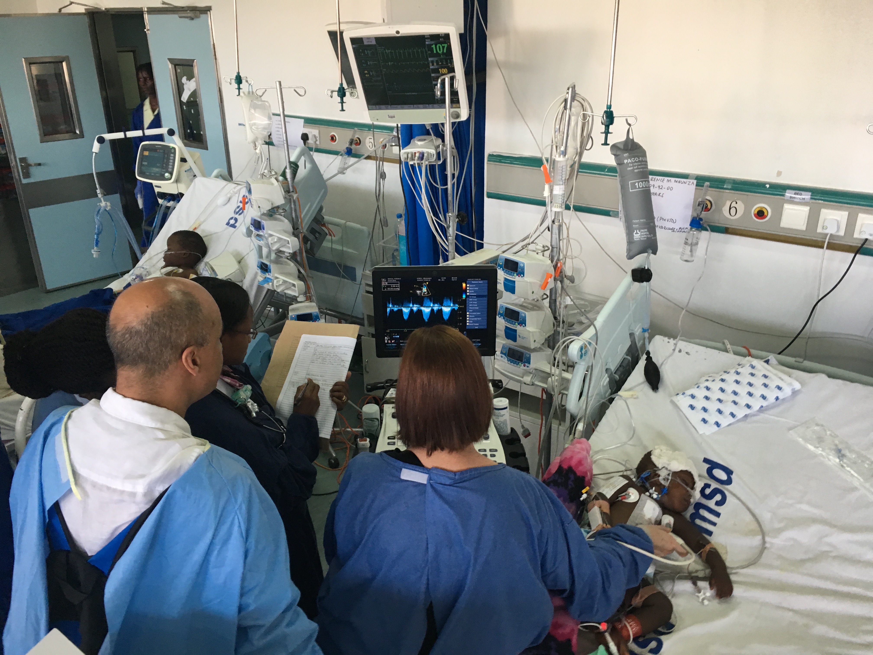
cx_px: 436
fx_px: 731
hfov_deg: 61.7
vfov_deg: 48.2
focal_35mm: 29
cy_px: 328
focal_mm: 4.15
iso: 64
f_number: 2.2
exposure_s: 1/33
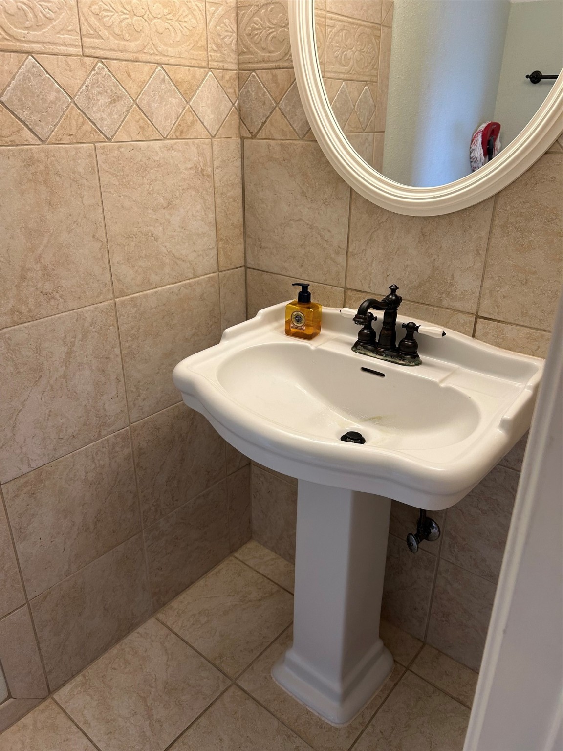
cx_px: 282
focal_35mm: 26
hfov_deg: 53.1
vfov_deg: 67.3
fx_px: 564
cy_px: 376
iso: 100
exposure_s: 1/60
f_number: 1.5
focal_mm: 5.7
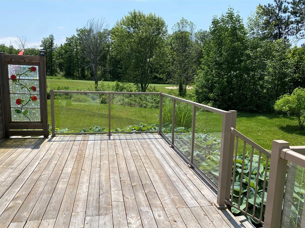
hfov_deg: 63.4
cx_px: 157
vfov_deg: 49.7
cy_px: 122
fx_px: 247
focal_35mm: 28
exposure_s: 1/3401
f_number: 1.8
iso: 32
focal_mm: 4.25
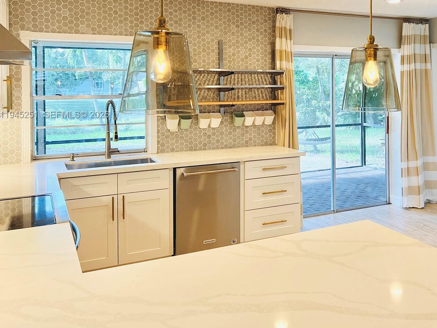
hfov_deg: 50.4
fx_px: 454
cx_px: 294
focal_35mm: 36
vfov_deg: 39.3
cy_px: 115
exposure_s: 1/133
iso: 64
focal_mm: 5.7
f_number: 1.5
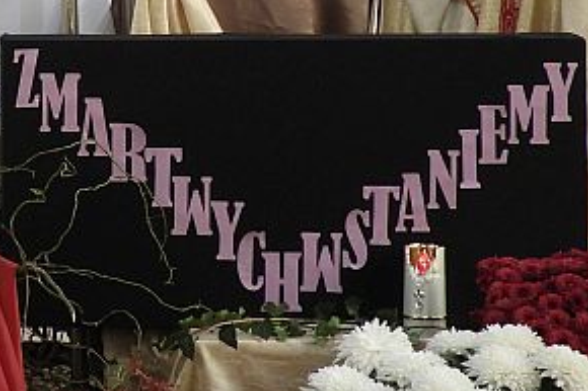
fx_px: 2400
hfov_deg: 13.3
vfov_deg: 9.2
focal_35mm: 147
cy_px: -103
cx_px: -239
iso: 200
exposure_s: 1/30
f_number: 3.8
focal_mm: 7.2
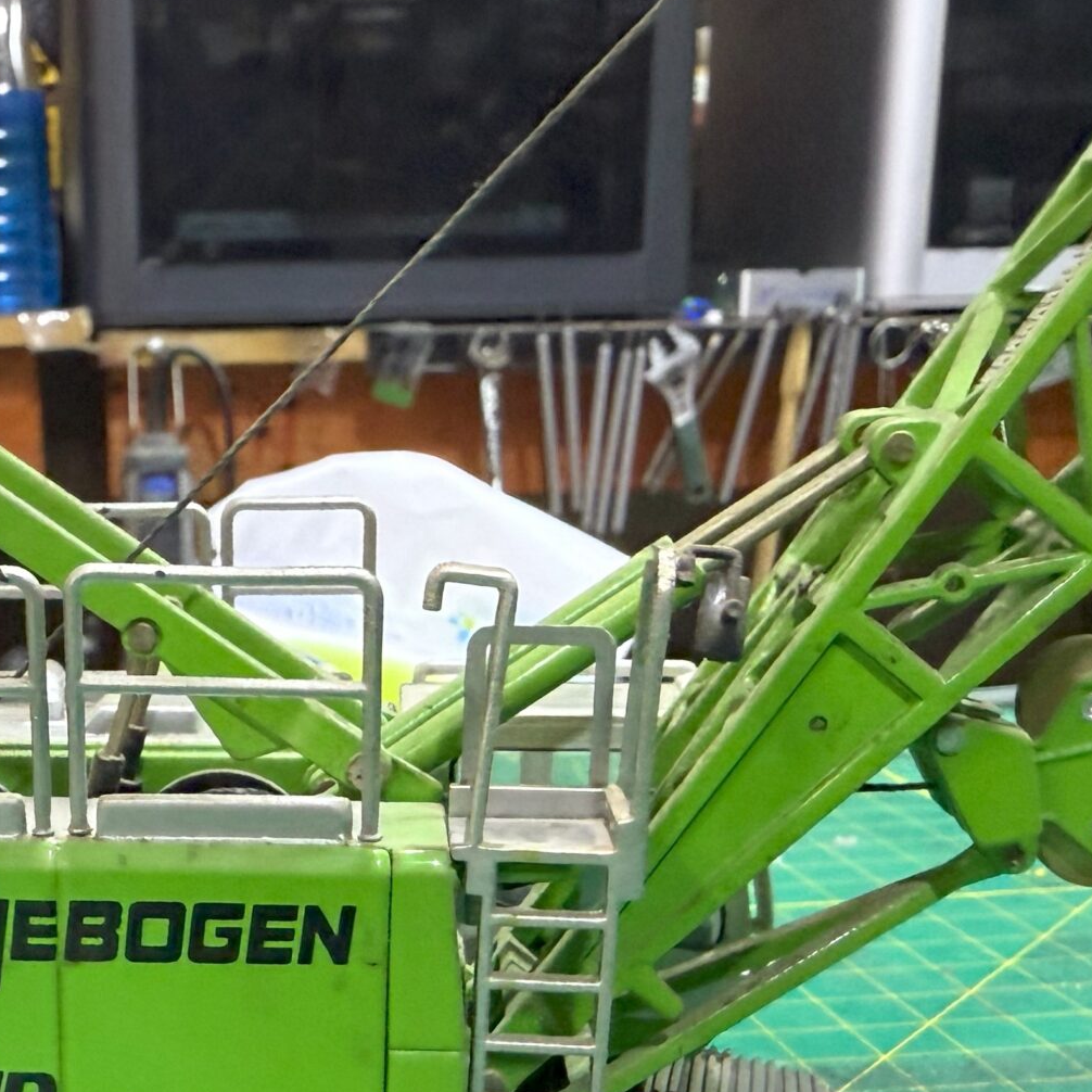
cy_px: 948
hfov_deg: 30.8
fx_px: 1927
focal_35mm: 54
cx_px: 214
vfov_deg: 30.5
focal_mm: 2.22
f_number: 2.2
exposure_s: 1/50
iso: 320
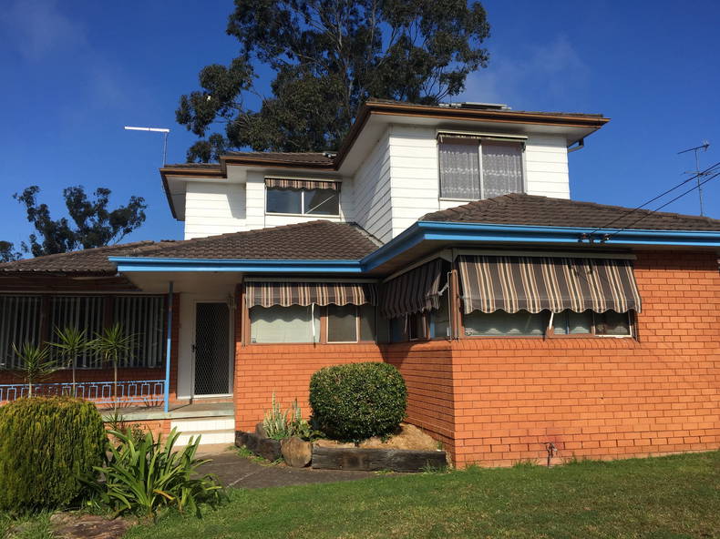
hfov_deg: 61.7
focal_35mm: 29
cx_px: 360
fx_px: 603
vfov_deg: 48.2
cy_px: 270
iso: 32
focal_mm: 4.15
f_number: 2.2
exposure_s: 1/2326
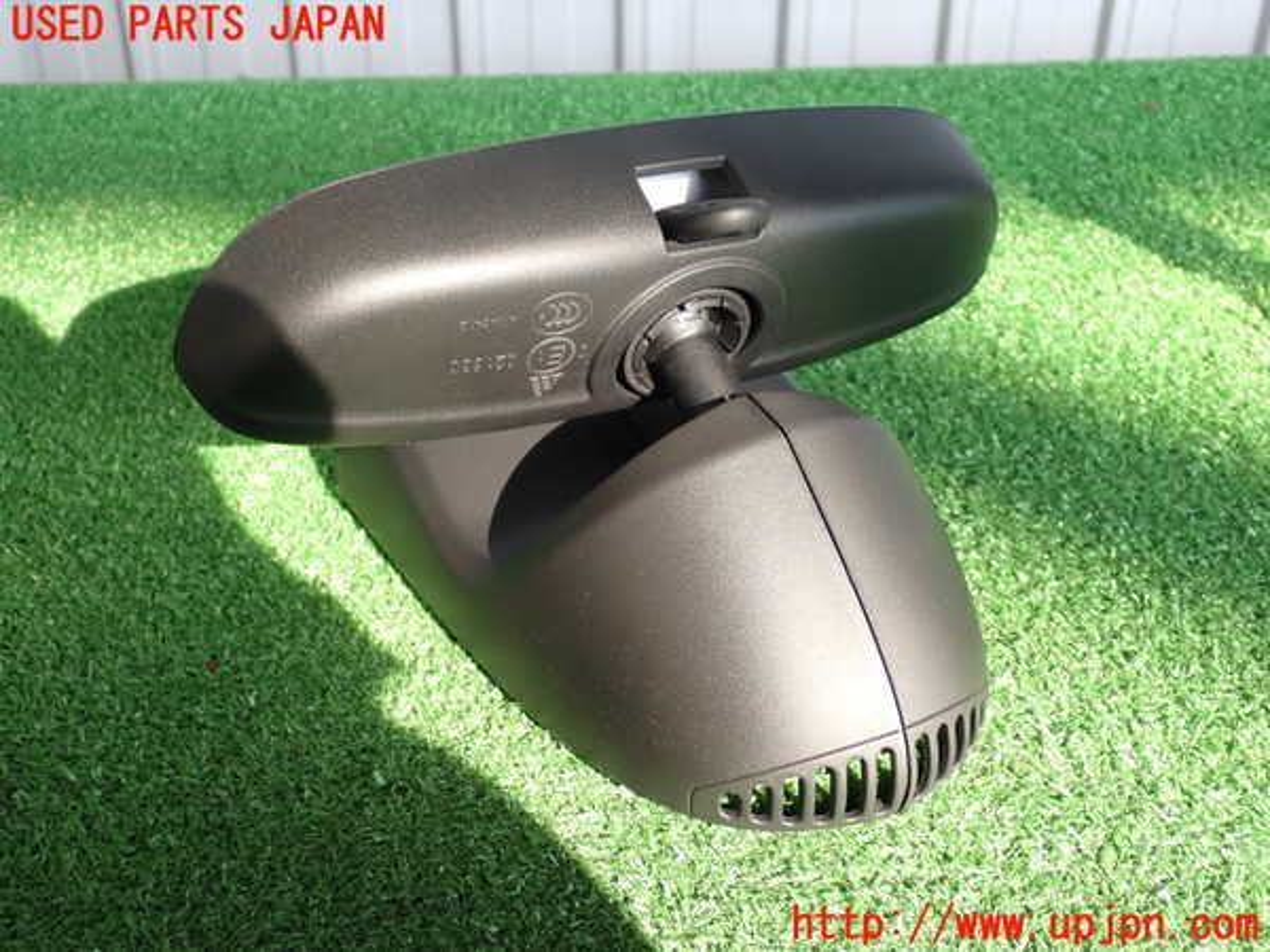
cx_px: 635
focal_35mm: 44
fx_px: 1614
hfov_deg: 42.9
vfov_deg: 32.9
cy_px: 476
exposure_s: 1/125
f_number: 2.9
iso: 100
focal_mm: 7.84
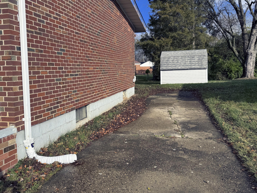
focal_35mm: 34
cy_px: 96
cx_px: 128
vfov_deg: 41.8
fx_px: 252
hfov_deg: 54.0
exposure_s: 1/5319
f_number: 1.78
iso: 80
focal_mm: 6.76
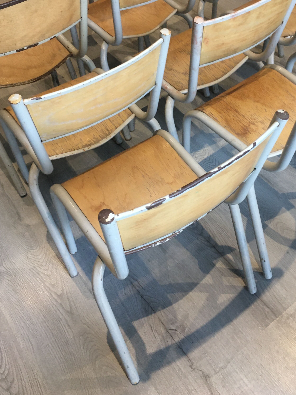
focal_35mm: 39
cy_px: 141
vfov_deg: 47.3
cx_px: 170
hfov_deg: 36.7
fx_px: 445
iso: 125
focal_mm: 4.15
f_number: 2.2
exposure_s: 1/33
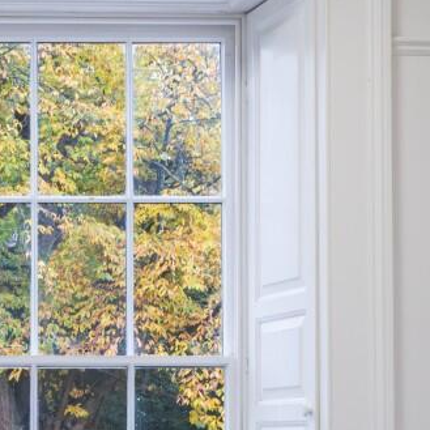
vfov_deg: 17.5
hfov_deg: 17.6
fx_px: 1377
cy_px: 370
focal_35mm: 98
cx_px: 82
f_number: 7.1
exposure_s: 1/180
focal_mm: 24.9
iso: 3200
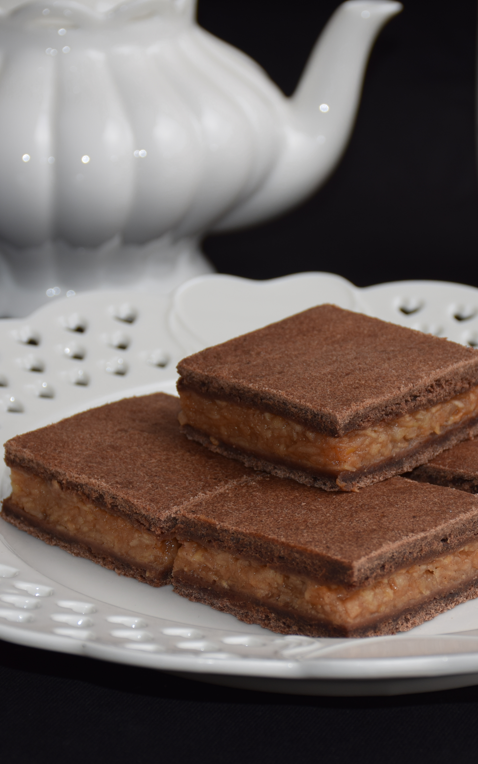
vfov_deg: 17.4
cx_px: 323
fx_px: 2501
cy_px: 380
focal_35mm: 120
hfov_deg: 10.9
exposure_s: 1/125
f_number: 5.6
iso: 110
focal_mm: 52
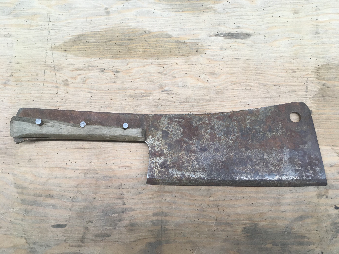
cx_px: 170
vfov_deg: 48.2
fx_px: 284
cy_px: 127
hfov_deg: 61.7
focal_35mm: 29
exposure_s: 1/30
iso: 40
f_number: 2.2
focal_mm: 4.15
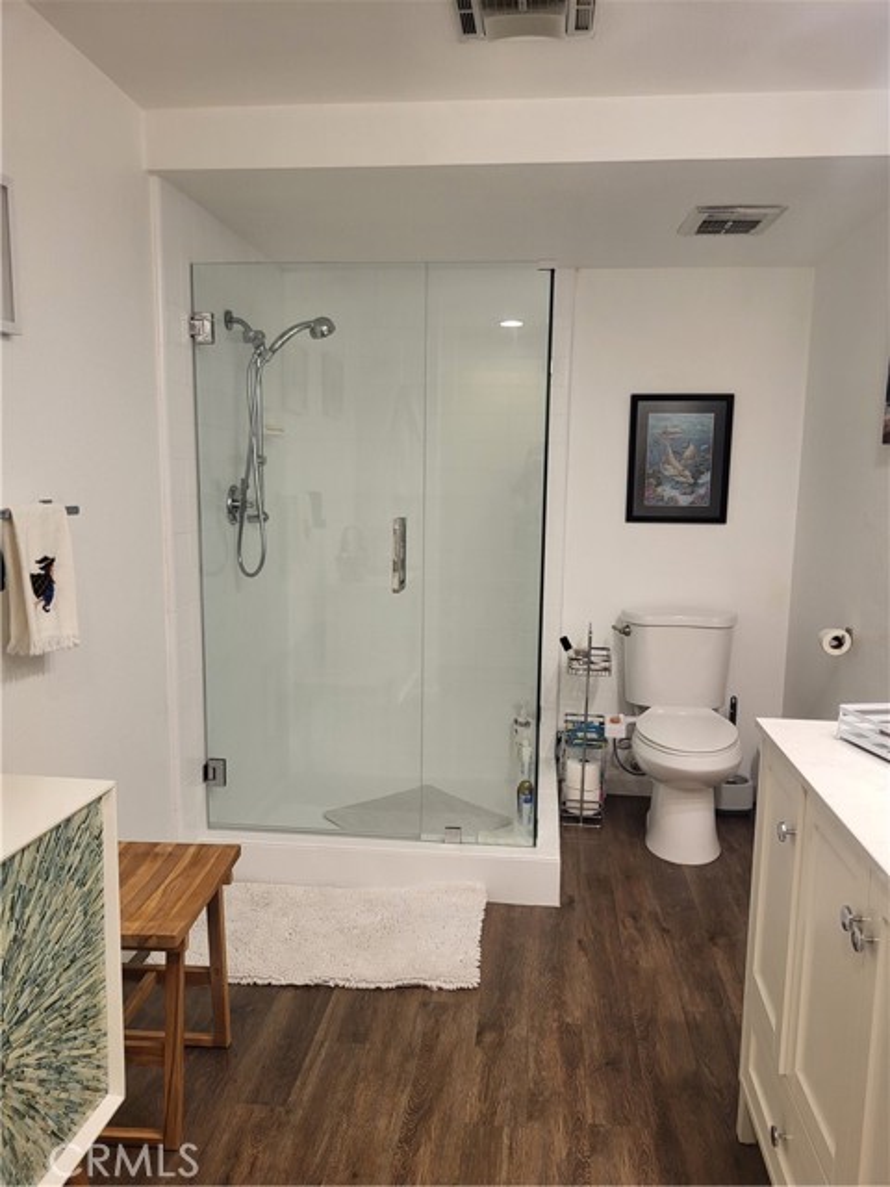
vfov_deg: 67.3
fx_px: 891
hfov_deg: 53.1
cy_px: 594
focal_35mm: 26
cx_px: 445
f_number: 1.8
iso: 200
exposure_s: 1/120
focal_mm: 5.4
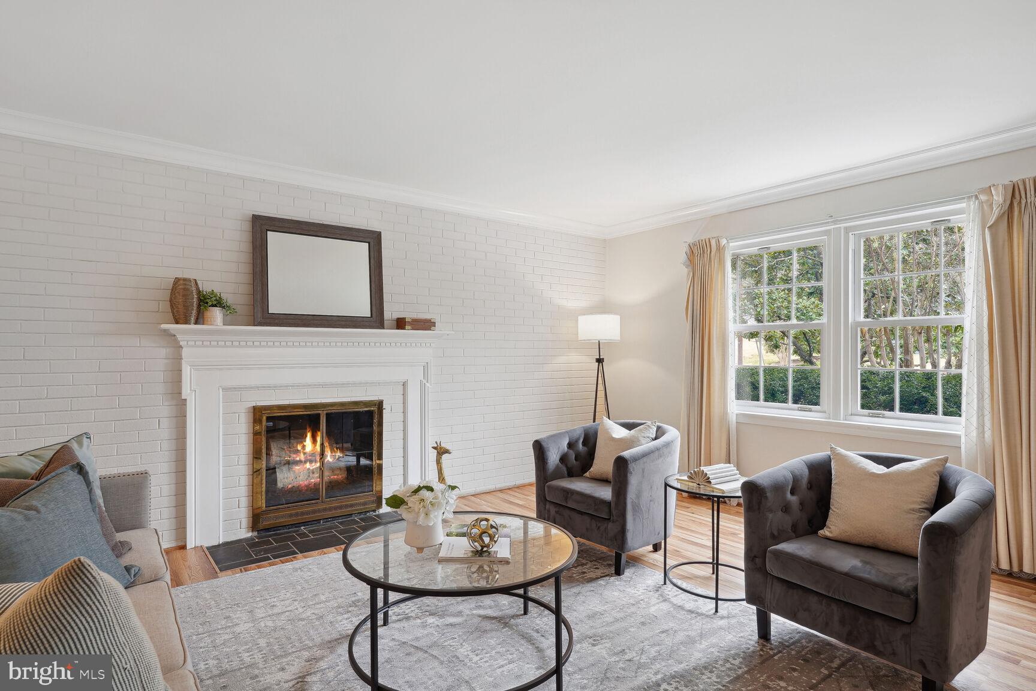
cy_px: 346
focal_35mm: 20
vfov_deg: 63.2
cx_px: 518
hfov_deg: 85.4
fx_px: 561
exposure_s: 1/6
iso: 200
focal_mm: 19.5
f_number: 8
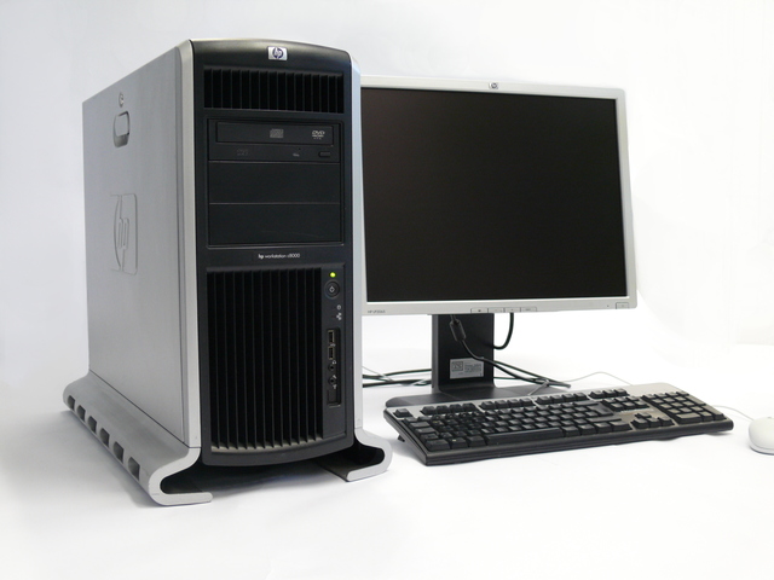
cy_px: 290
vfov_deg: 34.3
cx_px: 387
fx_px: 939
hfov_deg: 44.8
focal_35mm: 42
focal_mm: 8.9
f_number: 2.8
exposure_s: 1/30
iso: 200
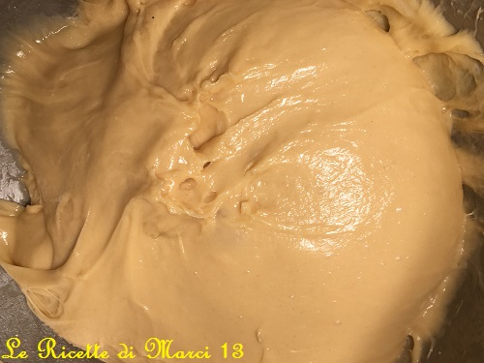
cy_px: 182
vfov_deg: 48.2
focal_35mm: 29
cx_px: 242
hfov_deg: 61.7
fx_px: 405
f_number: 2.2
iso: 25
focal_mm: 4.15
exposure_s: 1/100
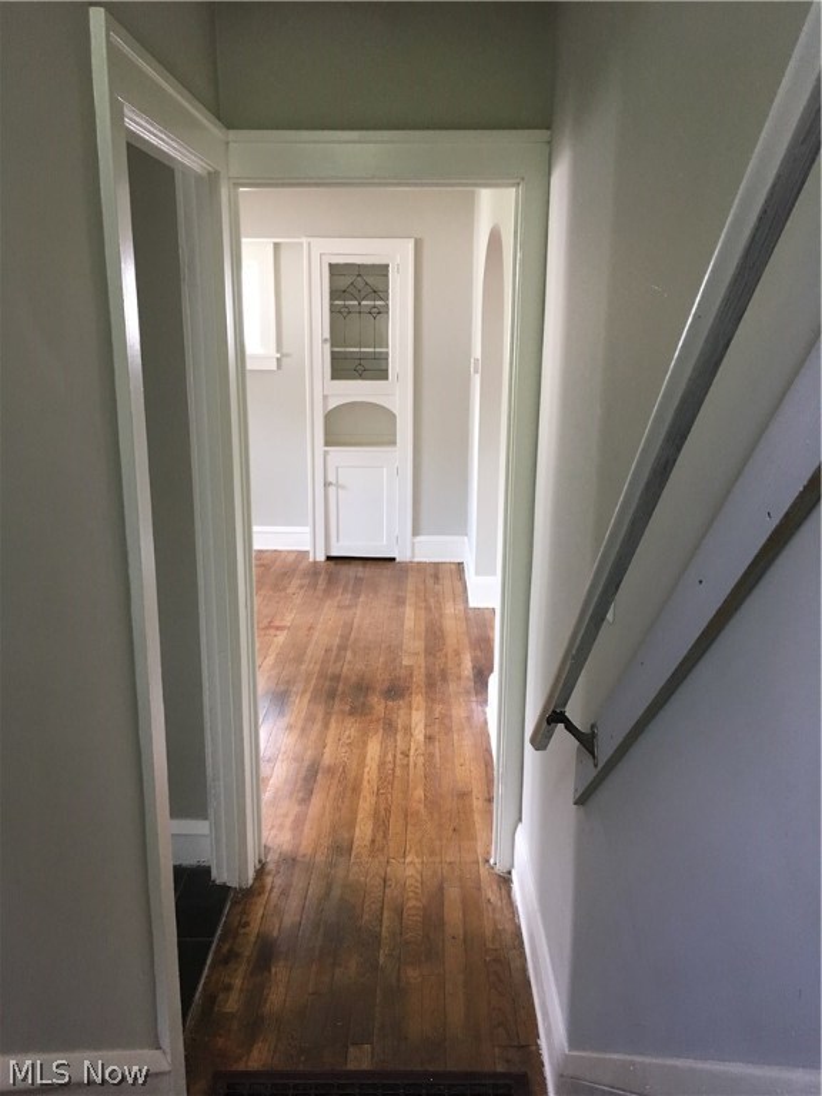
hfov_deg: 48.2
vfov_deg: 61.7
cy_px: 548
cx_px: 411
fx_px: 918
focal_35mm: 29
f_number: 2.2
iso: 100
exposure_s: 1/30
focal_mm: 4.15
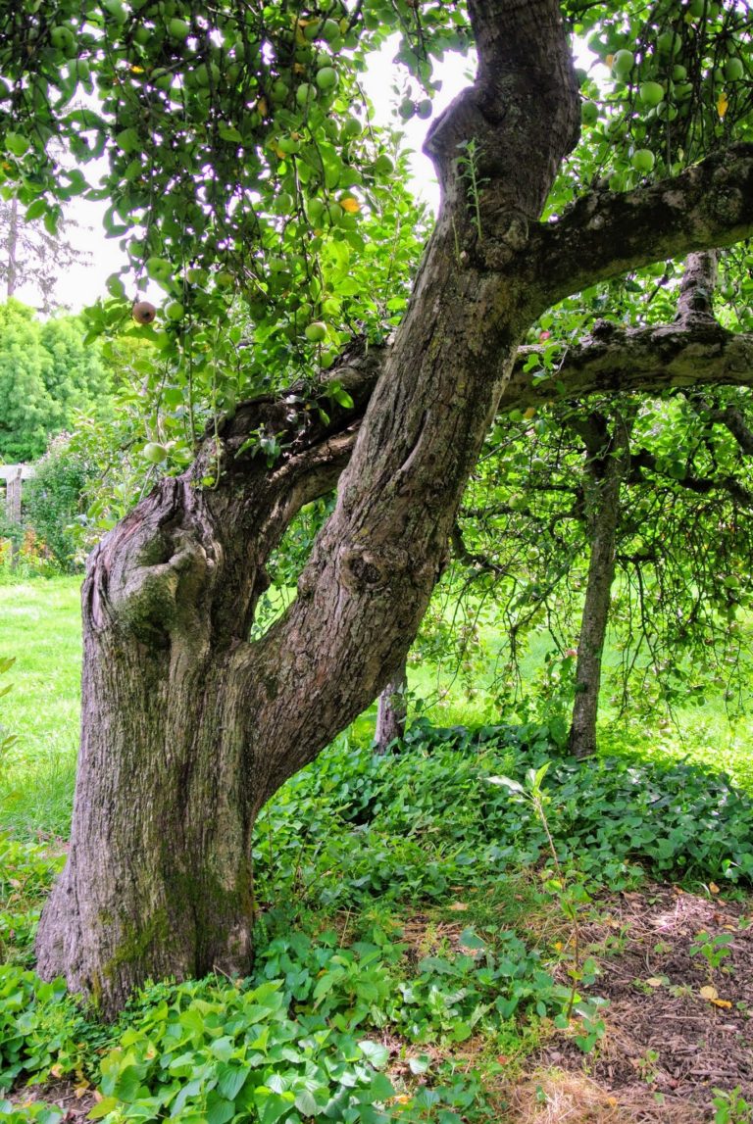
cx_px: 376
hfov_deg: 41.2
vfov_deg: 58.7
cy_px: 562
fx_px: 1001
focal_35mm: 32
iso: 100
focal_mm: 12.2
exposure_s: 1/125
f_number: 3.8
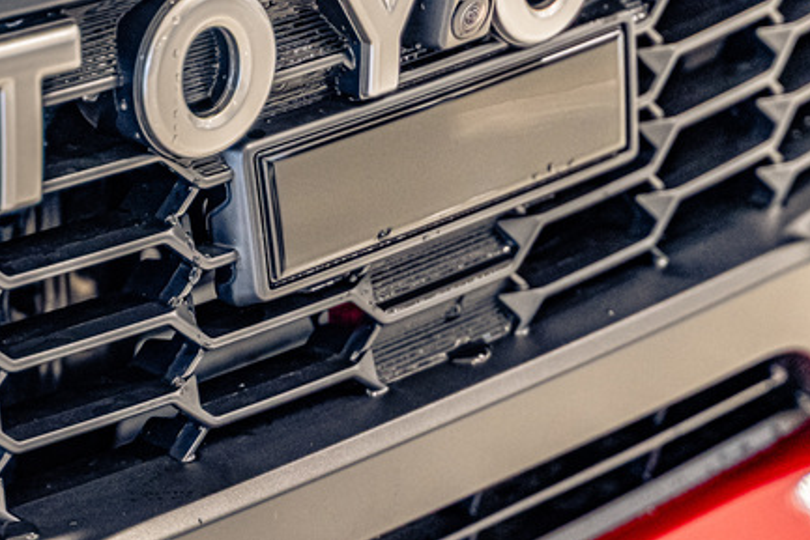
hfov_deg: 11.6
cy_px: 144
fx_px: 3984
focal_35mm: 177
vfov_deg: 7.8
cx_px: 295
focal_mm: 75
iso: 1800
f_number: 2.8
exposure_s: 1/100
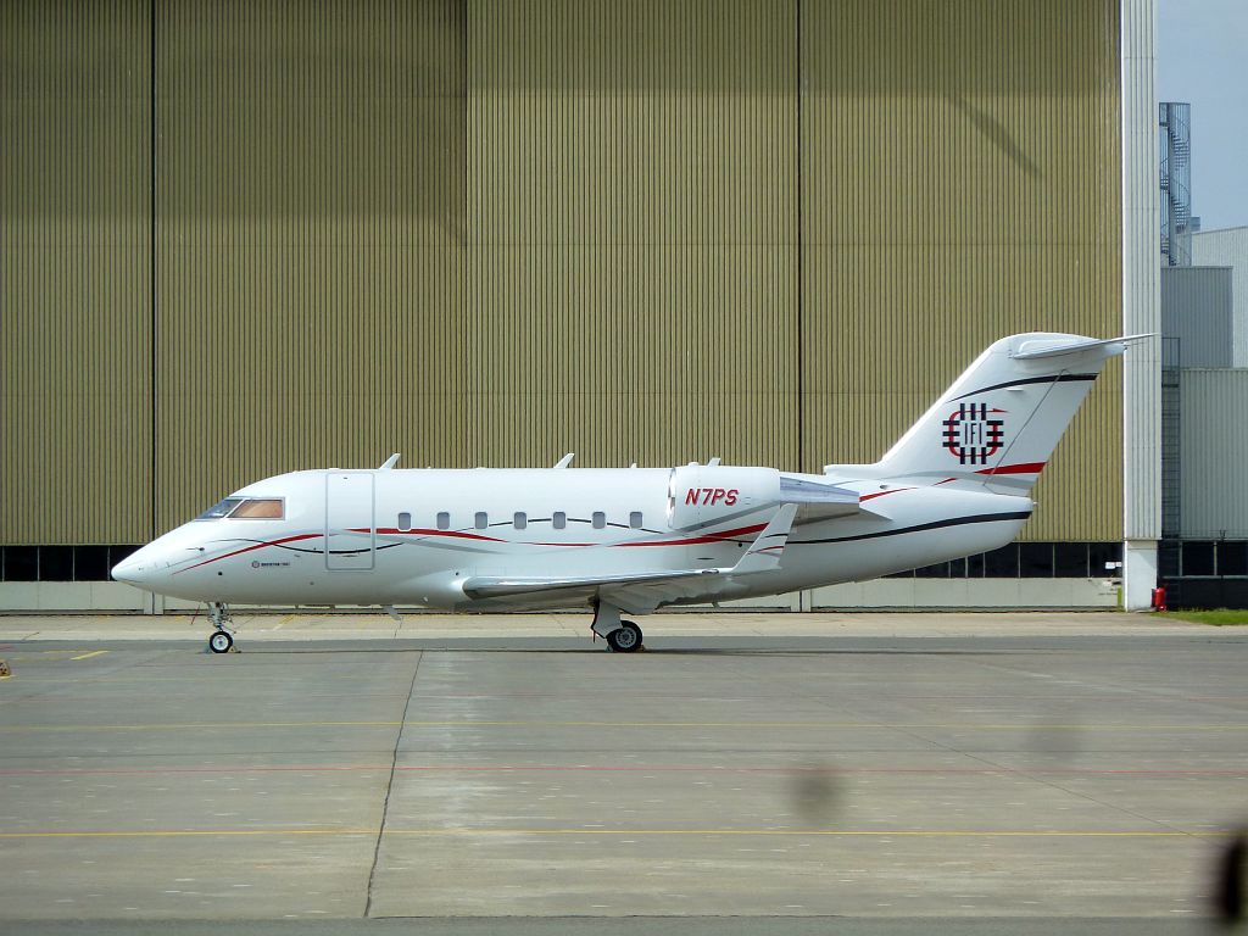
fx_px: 8725
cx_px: 624
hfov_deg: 8.2
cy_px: 468
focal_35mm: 242
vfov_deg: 6.1
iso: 80
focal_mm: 39.7
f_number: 5.6
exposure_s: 1/400
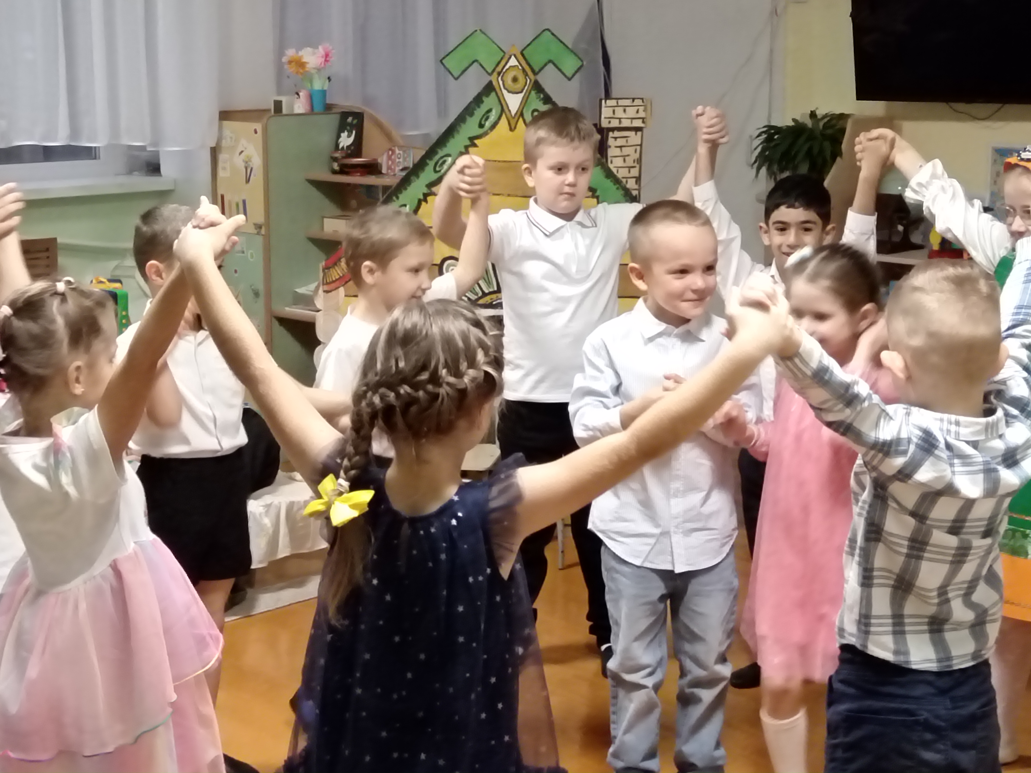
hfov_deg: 29.8
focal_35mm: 65
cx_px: 516
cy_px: 386
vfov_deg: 22.6
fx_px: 1936
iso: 1118
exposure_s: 1/30
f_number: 1.9
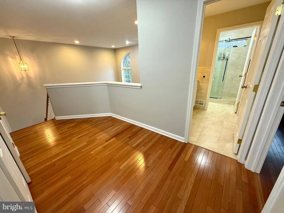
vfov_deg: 85.7
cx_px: 142
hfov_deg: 102.1
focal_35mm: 14
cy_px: 106
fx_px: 115
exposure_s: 1/60
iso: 250
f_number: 2.2
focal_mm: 2.22
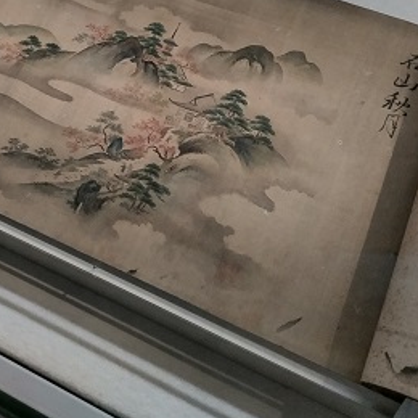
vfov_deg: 31.3
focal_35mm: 53
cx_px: 66
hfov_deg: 31.1
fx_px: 724
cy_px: 76
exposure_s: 1/30
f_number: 1.79
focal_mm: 4.8
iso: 1049
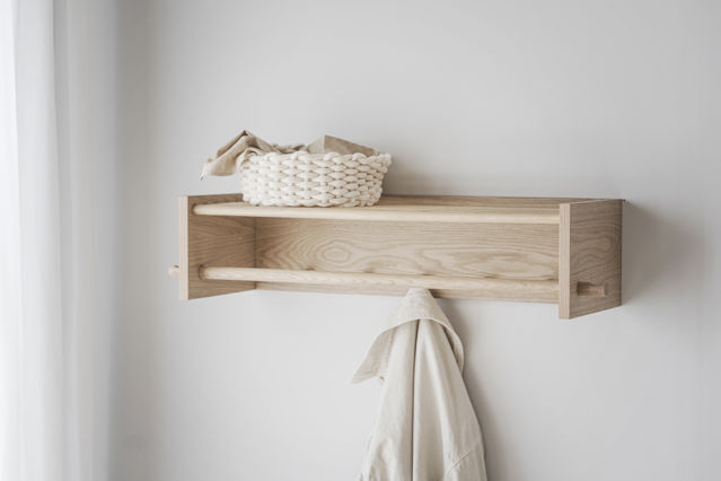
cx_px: 360
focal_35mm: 85
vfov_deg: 16.1
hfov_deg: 23.9
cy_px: 240
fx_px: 1702
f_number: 3.5
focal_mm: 85
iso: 400
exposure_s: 1/80
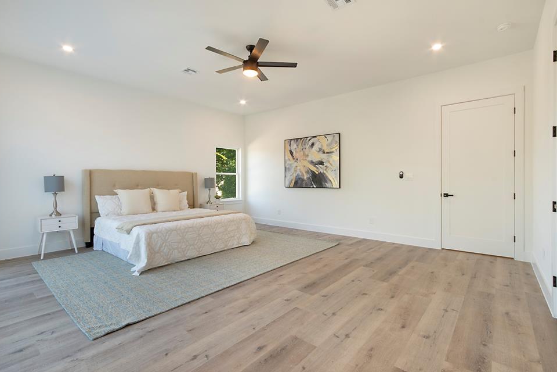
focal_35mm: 16
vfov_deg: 73.7
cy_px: 180
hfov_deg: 96.7
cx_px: 270
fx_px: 248
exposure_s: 1/8
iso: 100
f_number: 11
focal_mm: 10
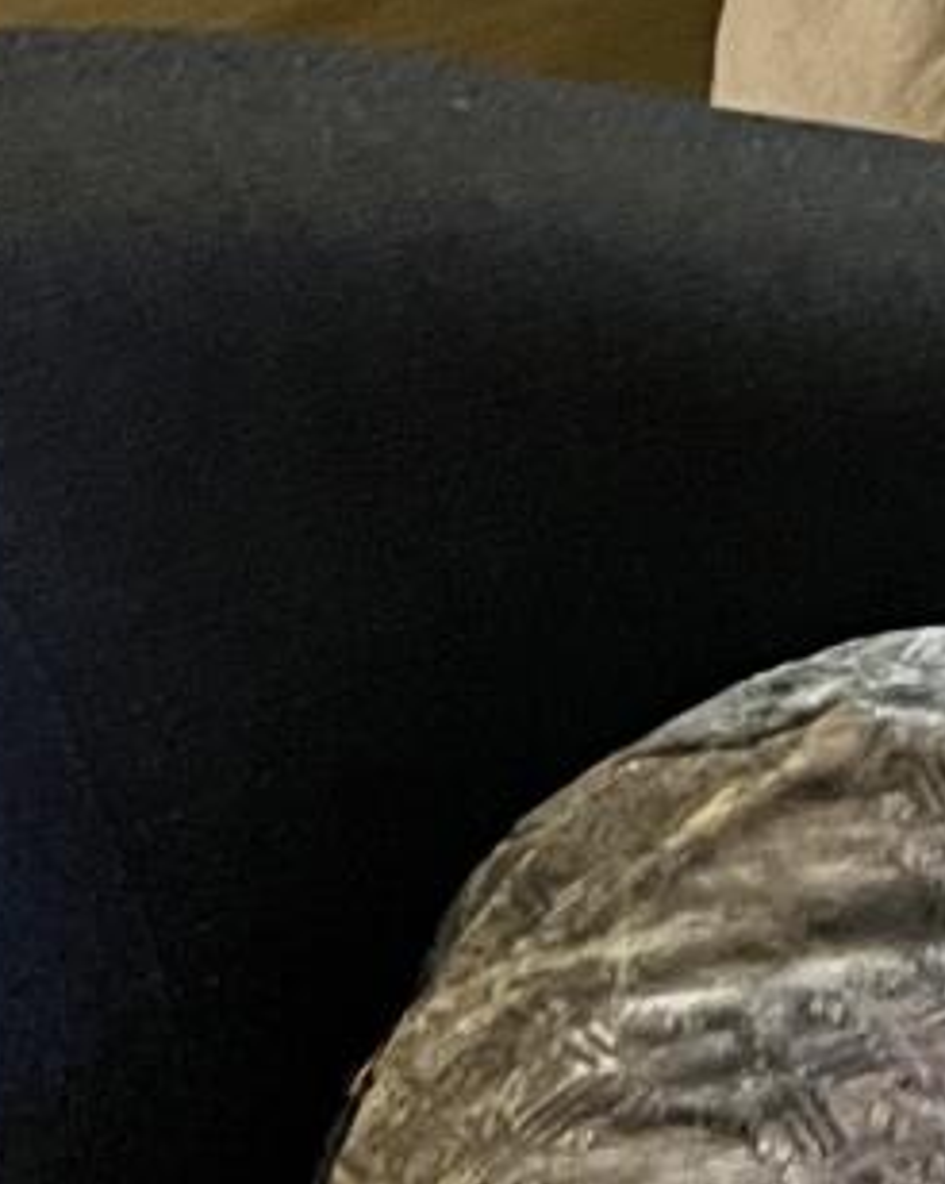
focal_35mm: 165
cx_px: 2393
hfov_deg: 8.4
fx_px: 5774
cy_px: -2226
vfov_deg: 9.5
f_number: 1.6
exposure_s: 1/60
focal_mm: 5.1
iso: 500
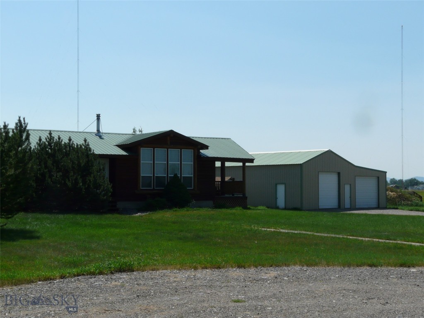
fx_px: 710
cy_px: 159
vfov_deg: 25.2
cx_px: 212
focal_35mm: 58
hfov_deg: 33.2
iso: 100
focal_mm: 9.5
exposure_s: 1/400
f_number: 7.1
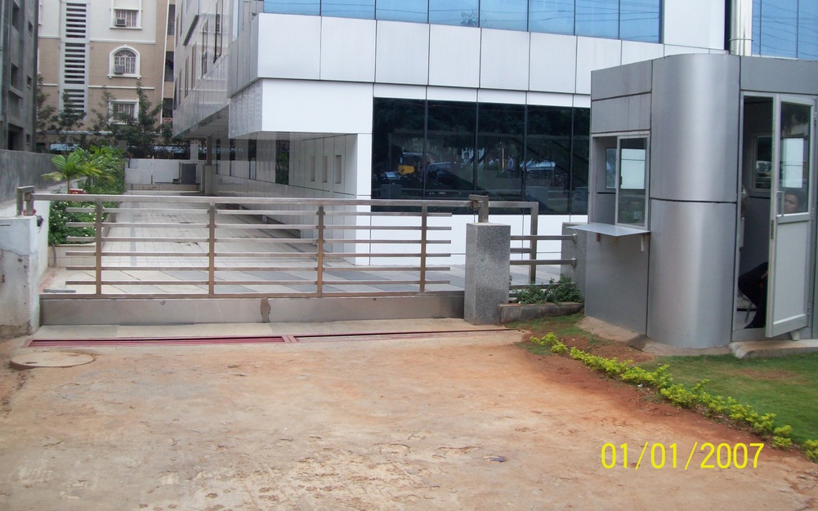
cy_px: 204
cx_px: 406
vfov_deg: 32.7
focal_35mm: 39
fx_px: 870
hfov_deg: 50.4
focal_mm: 6
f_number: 2.7
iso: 80
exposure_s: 1/230
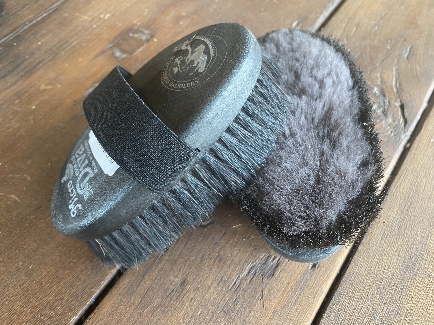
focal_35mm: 26
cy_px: 162
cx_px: 217
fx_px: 326
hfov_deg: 67.3
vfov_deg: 53.1
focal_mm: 4.25
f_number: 1.8
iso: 80
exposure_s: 1/60
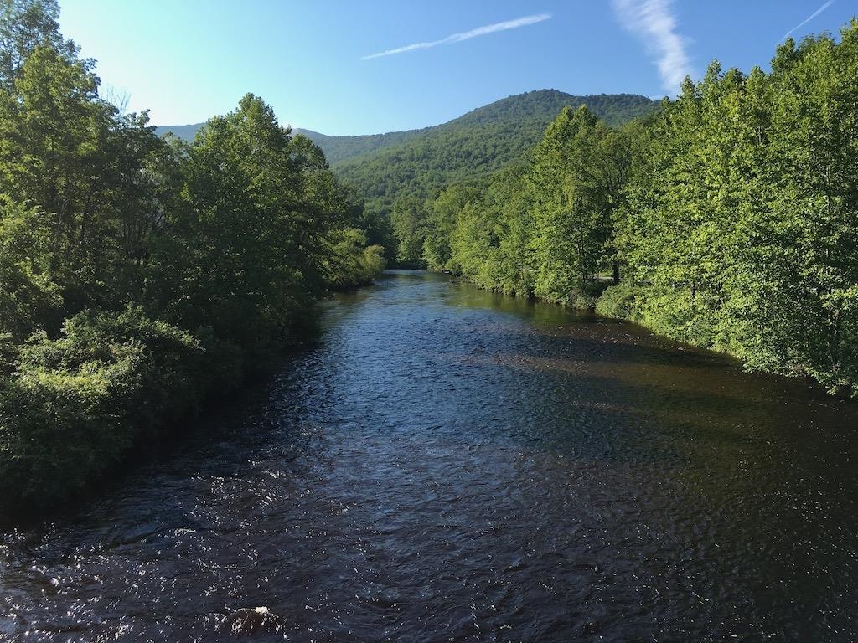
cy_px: 322
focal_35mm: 29
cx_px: 429
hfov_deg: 61.7
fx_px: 719
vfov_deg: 48.2
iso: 25
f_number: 2.2
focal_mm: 4.15
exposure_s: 1/827
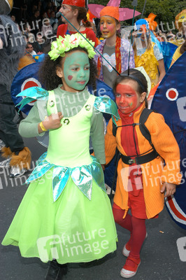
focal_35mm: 48
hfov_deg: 28.0
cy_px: 140
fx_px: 373
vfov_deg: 41.1
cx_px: 93
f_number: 9
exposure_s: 1/160
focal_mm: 32
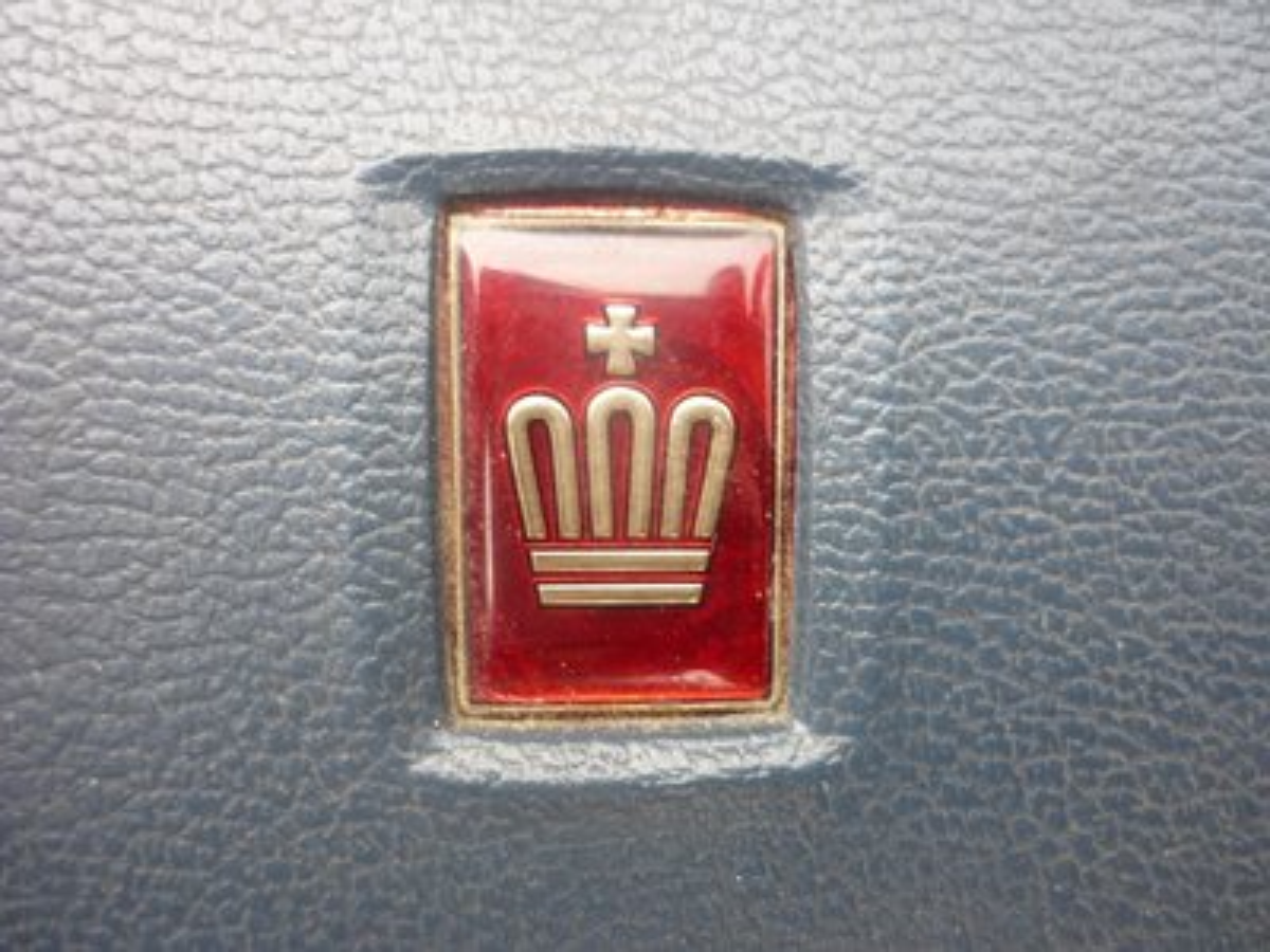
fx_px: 1211
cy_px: 476
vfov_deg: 42.9
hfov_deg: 55.4
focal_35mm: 33
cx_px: 635
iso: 100
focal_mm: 5.5
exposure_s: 1/80
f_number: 2.8
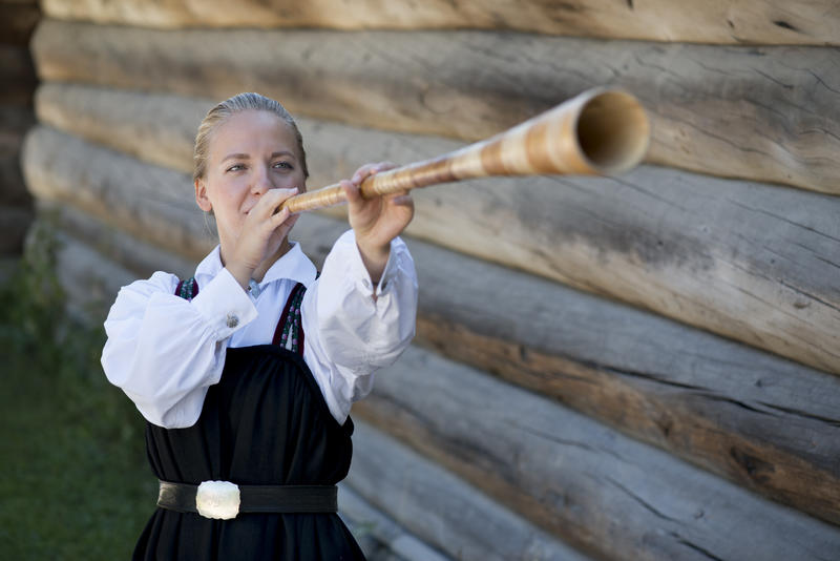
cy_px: 280
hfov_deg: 19.4
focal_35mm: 105
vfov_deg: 13.1
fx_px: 2451
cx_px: 420
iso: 100
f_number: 4
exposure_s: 1/160
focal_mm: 105
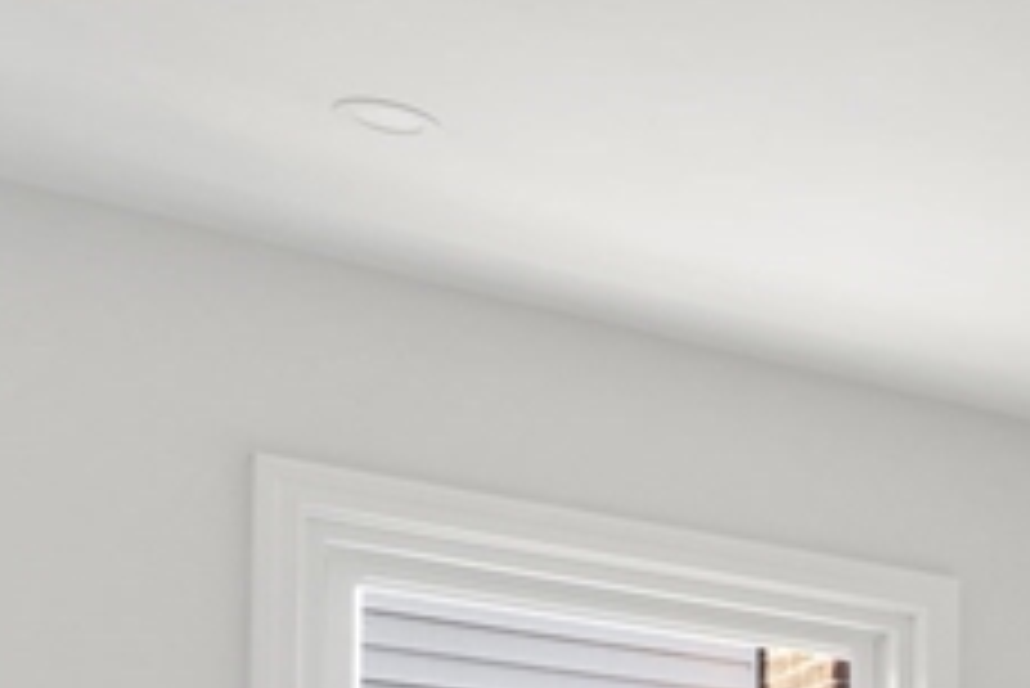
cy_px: 1144
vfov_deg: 15.9
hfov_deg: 21.7
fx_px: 2176
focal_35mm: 76
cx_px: 1597
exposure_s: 1/2.5
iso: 320
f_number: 7.1
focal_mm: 17
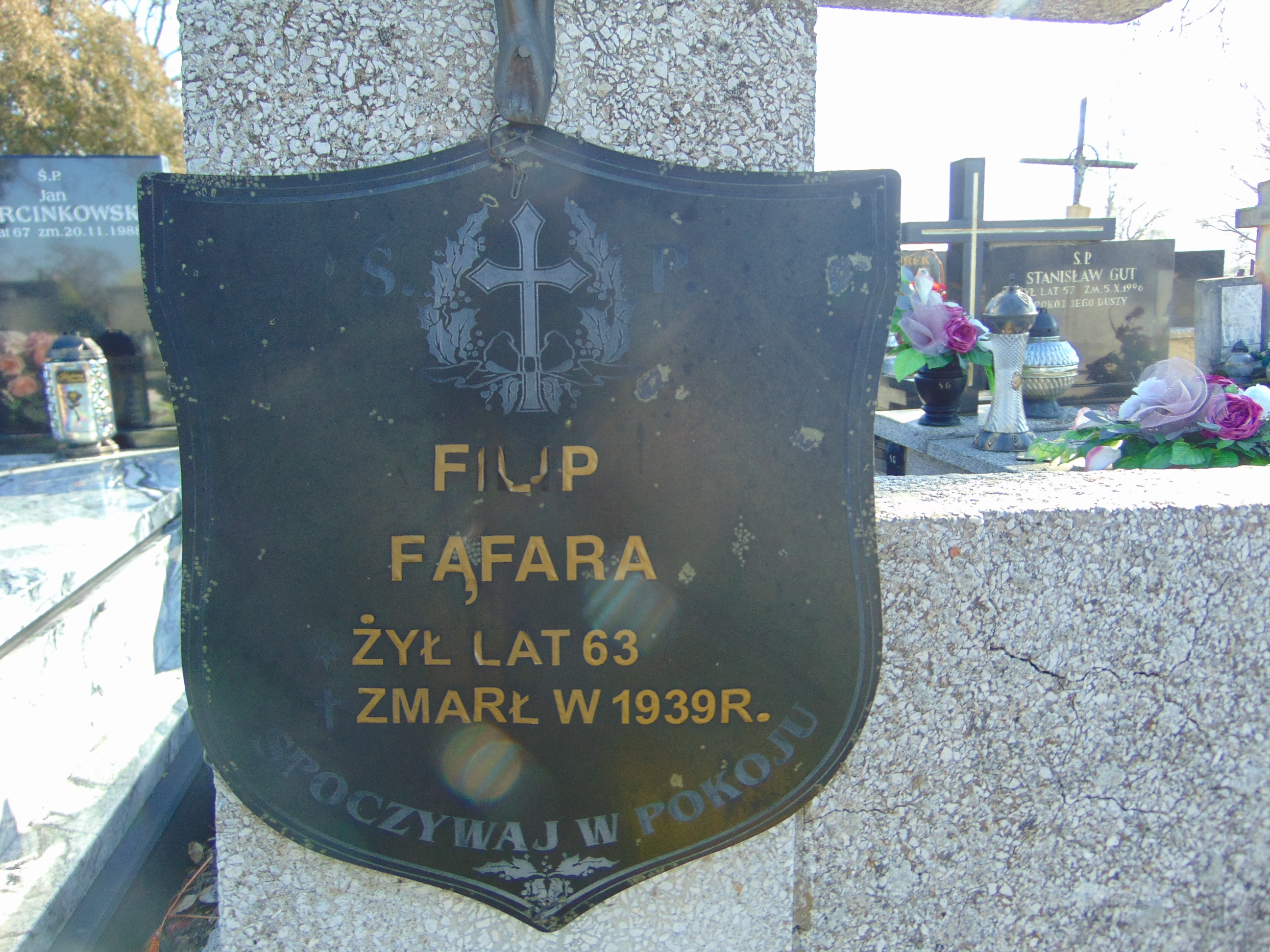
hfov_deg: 69.4
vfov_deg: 54.9
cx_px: 635
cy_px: 476
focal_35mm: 25
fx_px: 917
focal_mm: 4.5
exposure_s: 1/125
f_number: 3
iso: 80
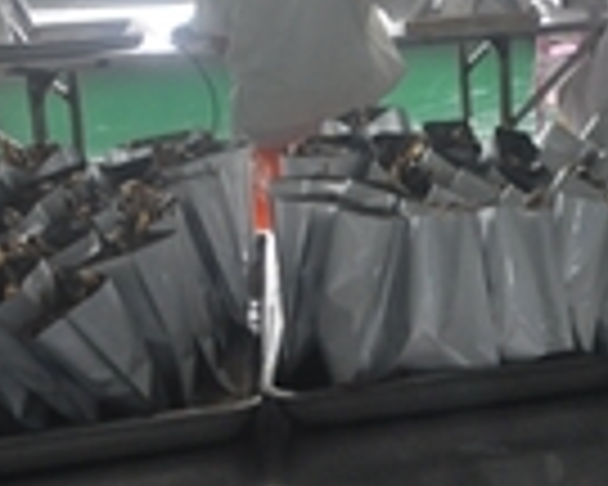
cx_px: 887
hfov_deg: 19.4
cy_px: -65
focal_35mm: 87
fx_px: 1572
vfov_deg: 17.0
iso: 800
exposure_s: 1/40
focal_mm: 21
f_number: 6.3
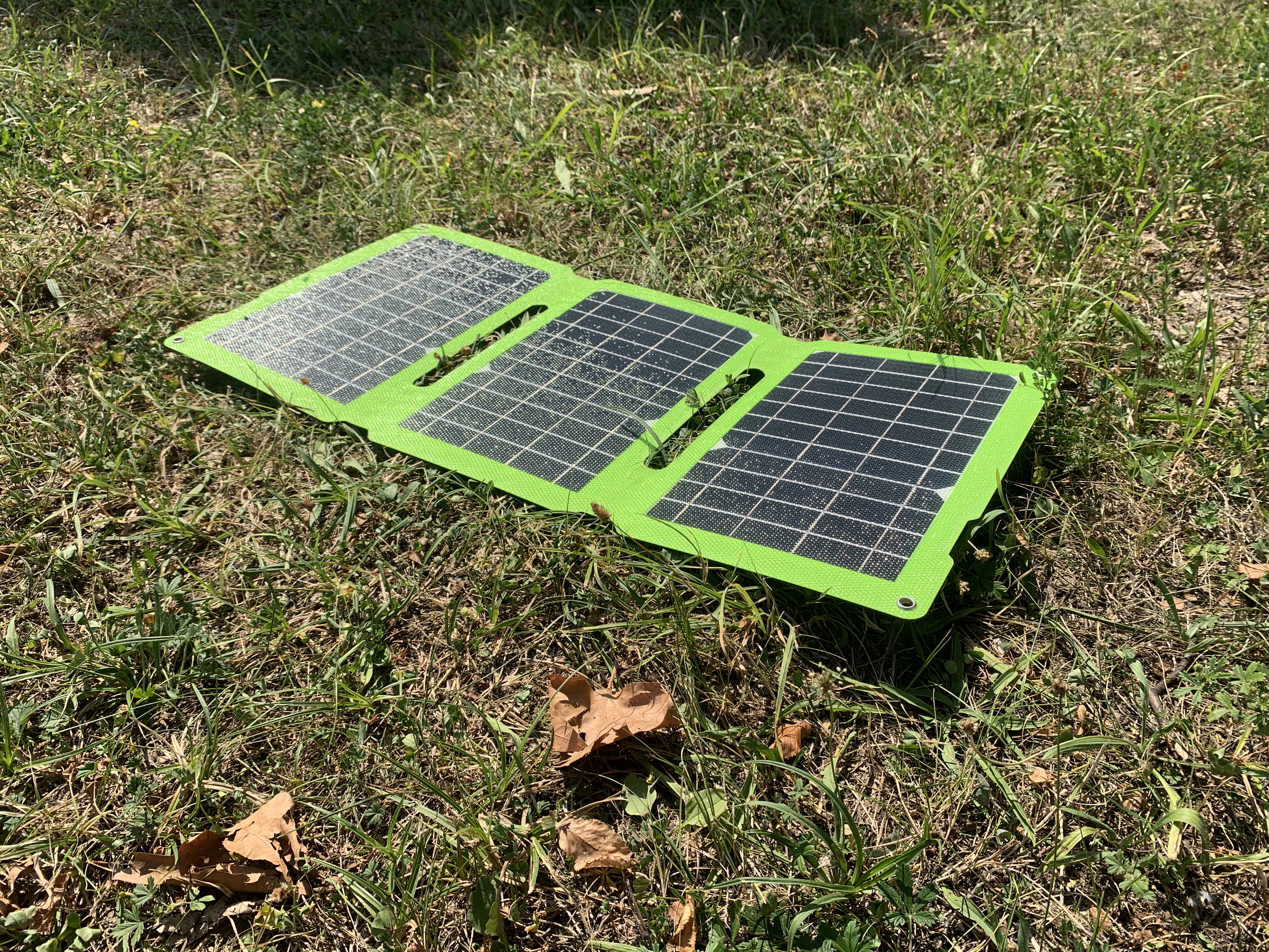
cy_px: 476
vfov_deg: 53.1
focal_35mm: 26
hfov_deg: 67.3
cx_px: 634
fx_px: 953
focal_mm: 4.25
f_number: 1.8
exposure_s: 1/1916
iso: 25
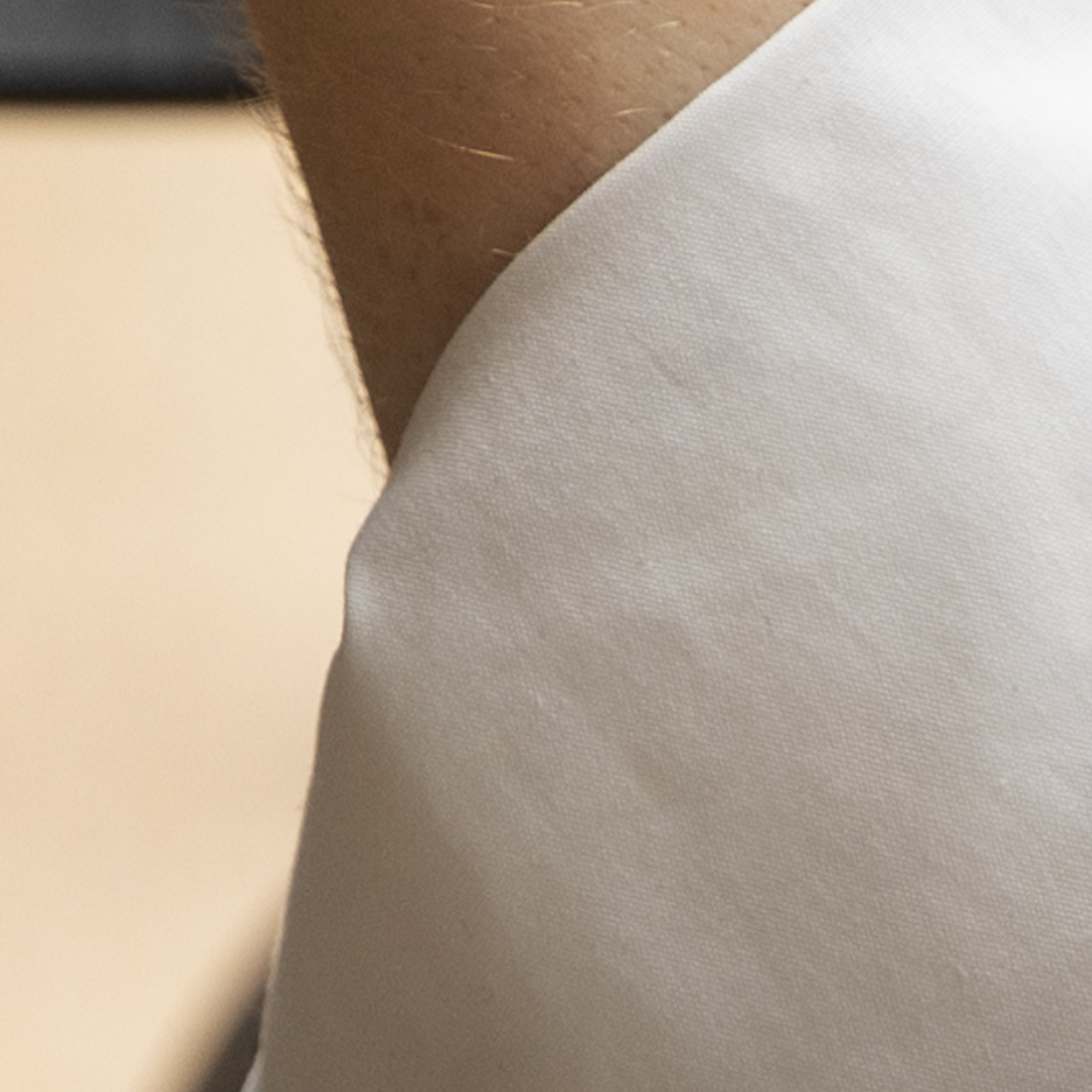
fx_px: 13615
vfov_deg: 4.4
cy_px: -2614
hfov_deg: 4.6
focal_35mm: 381
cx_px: 184
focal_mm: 42.5
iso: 500
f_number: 3.5
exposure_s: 1/320
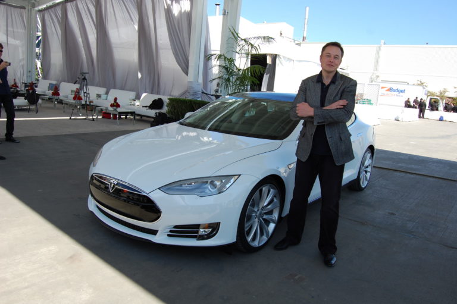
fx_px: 343
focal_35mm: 27
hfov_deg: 67.4
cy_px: 152
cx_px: 228
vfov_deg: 47.9
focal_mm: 18
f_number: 8
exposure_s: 1/250
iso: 200
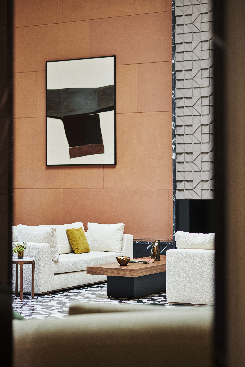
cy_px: 184
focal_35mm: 85
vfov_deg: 23.9
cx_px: 122
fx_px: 868
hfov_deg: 16.1
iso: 400
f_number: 2.8
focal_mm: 85
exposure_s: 1/100
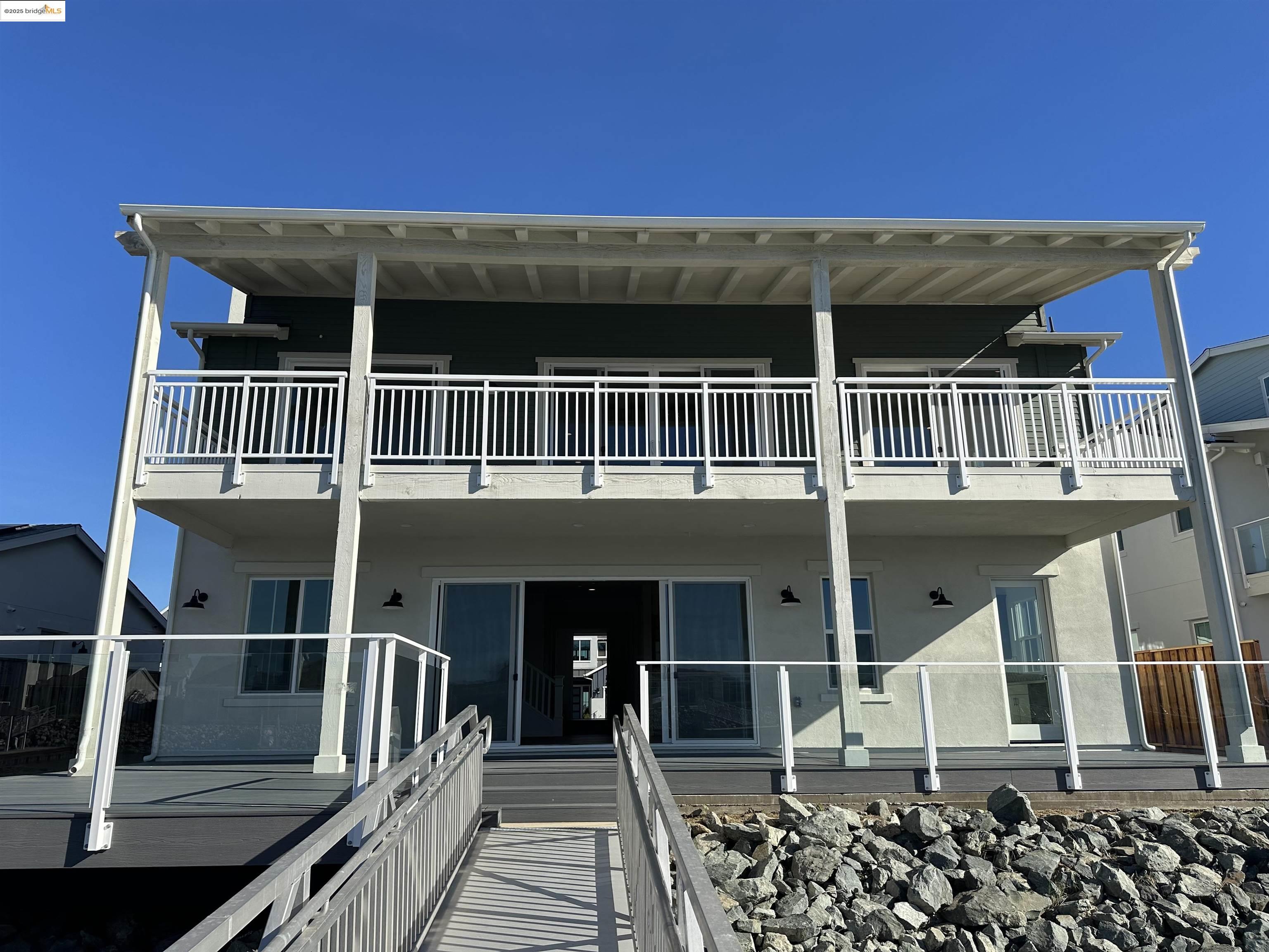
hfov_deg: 71.6
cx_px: 634
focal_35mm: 24
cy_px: 476
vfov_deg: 56.8
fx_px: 880
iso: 80
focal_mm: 6.86
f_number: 1.78
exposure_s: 1/5000
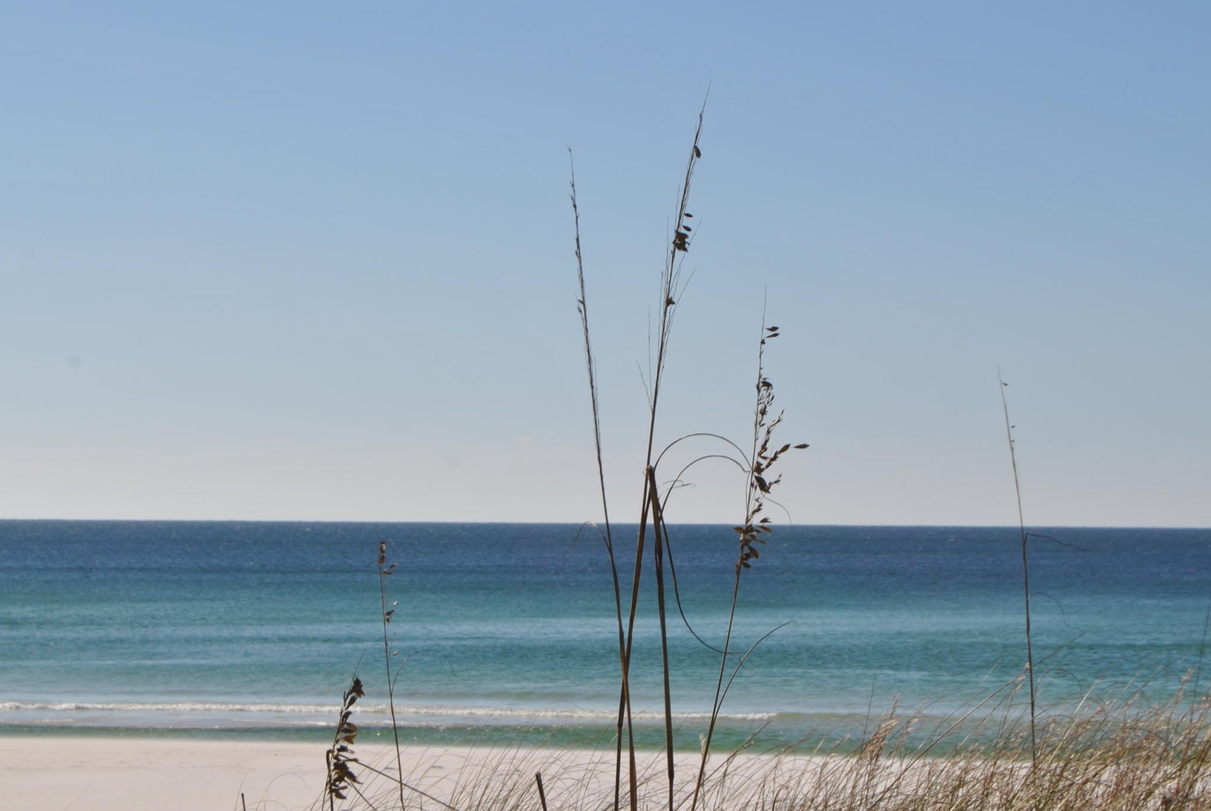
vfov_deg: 11.4
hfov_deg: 16.9
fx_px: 4066
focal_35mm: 121
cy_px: 325
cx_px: 634
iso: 100
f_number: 9
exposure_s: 1/320
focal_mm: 55
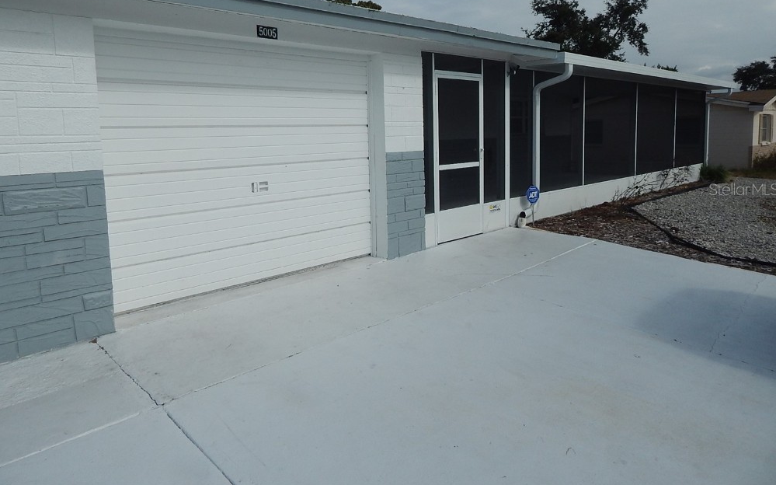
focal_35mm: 25
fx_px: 529
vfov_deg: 48.9
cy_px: 189
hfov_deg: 72.6
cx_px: 385
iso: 125
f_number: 6
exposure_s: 1/1250
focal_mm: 4
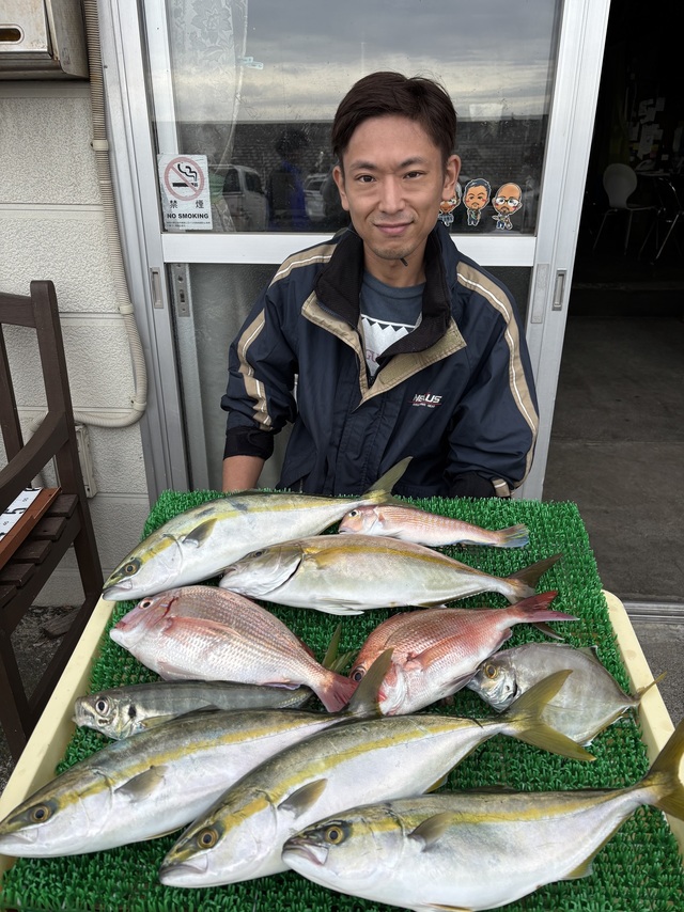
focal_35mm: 26
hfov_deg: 53.0
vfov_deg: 67.3
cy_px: 456
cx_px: 342
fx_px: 685
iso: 50
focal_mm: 5.96
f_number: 1.6
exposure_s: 1/716
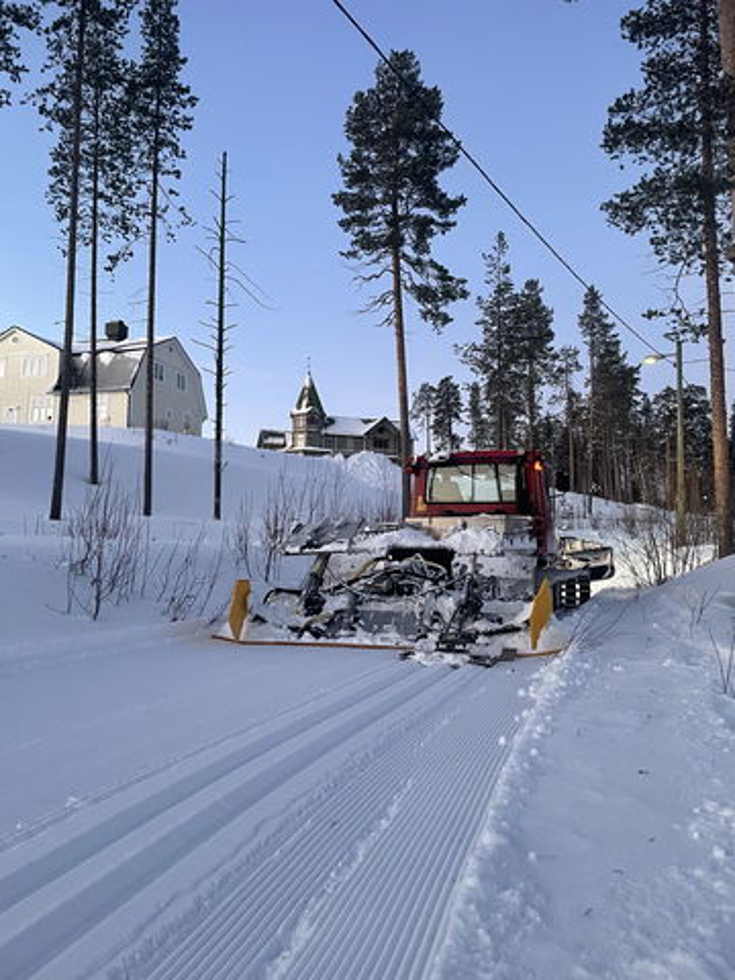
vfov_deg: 67.3
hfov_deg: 53.1
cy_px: 490
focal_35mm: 26
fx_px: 736
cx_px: 368
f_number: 1.6
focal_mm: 4.2
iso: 160
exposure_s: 1/60
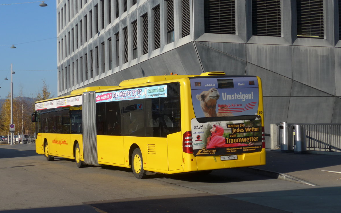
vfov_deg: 17.4
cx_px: 169
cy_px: 114
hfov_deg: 27.5
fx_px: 697
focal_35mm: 75
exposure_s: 1/1000
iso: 80
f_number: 4.1
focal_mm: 14.2
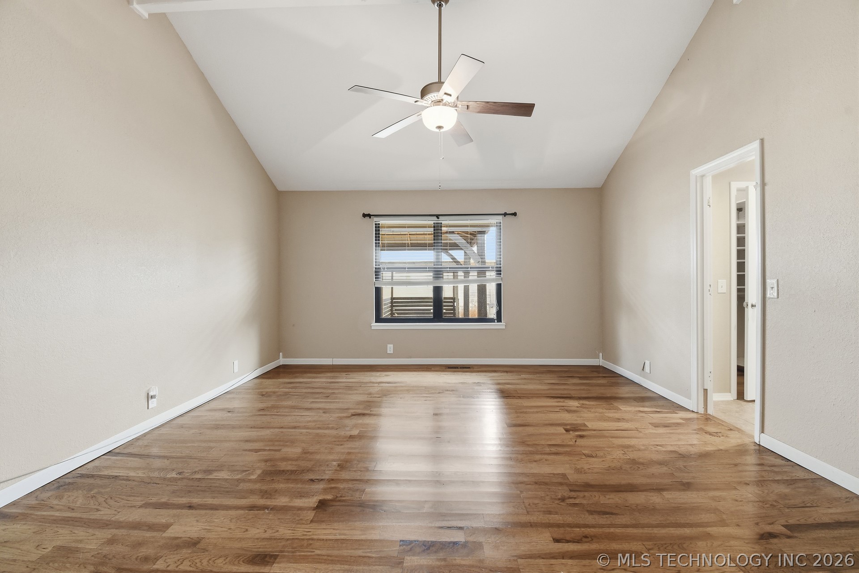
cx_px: 430
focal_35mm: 15
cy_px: 286
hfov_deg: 100.4
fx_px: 358
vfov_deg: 77.3
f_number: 9
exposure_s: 1/15
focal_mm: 10
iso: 250
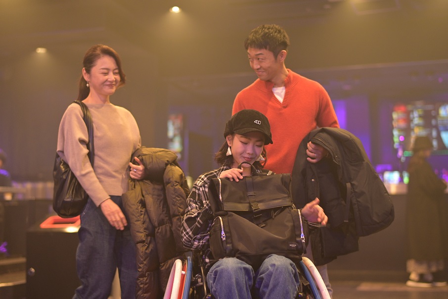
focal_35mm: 58
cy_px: 150
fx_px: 722
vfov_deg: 23.4
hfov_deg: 34.5
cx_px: 224
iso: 1600
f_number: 2
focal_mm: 58
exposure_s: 1/160
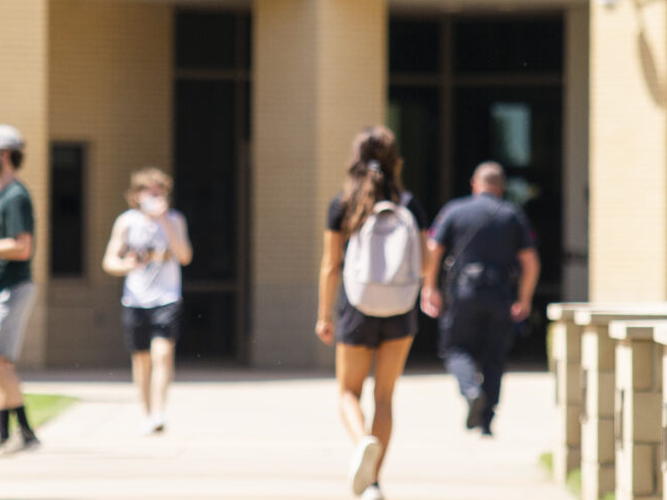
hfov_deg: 3.9
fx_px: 9769
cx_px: 217
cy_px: 162
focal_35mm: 507
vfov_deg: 2.9
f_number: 2.8
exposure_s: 1/3200
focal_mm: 135
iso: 100
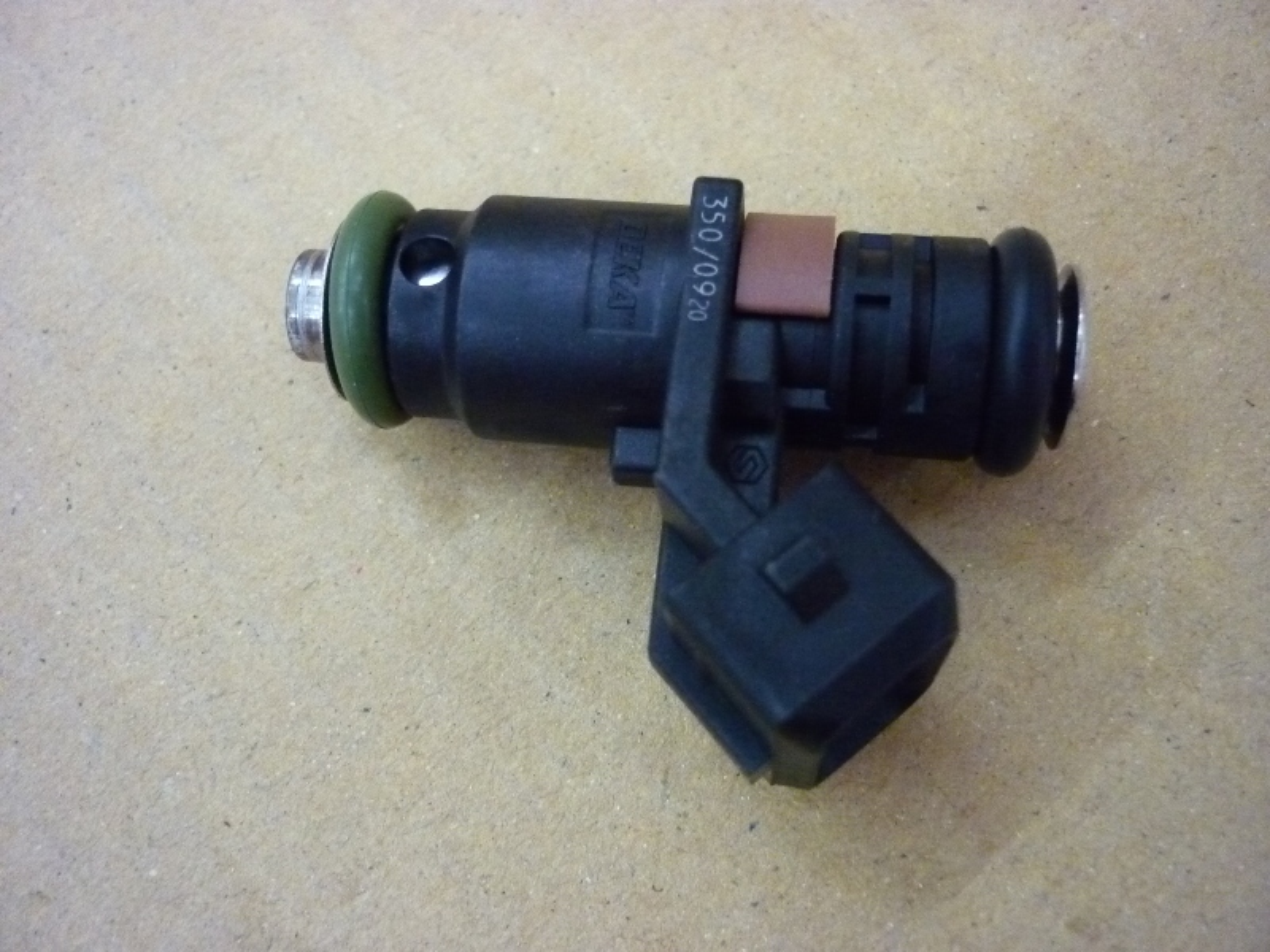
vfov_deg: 42.9
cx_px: 635
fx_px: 1211
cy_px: 476
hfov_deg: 55.4
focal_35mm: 33
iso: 800
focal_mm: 5.5
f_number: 2.8
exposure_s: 1/30
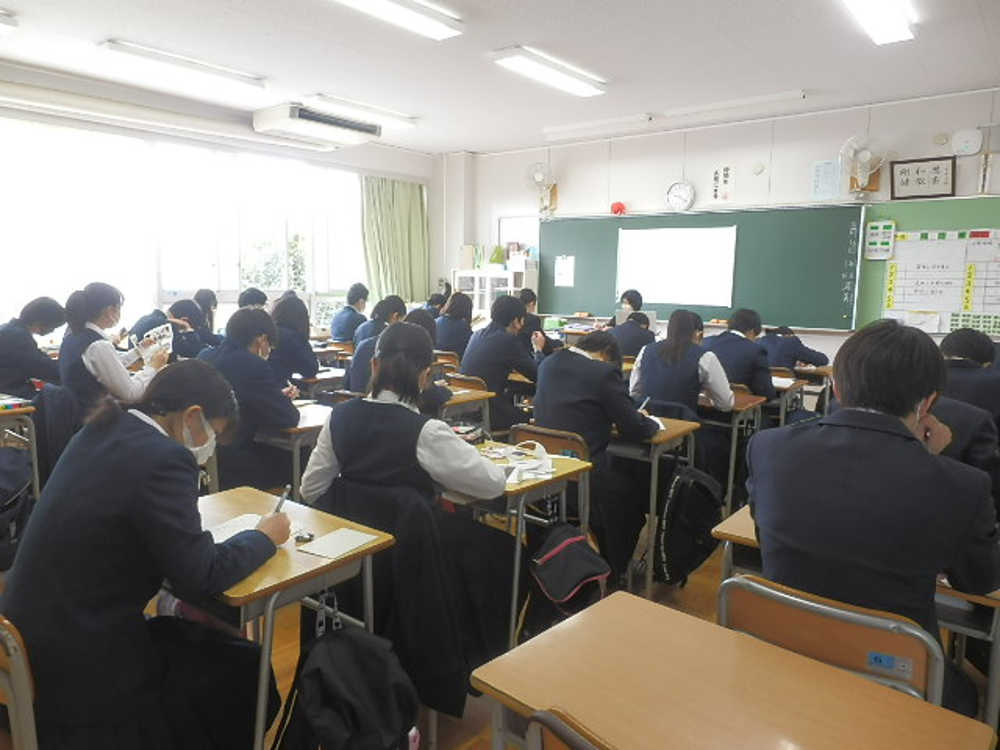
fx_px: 693
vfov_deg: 56.8
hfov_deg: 71.6
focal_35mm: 24
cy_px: 375
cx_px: 500
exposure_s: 1/30
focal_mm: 4.2
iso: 80
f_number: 3
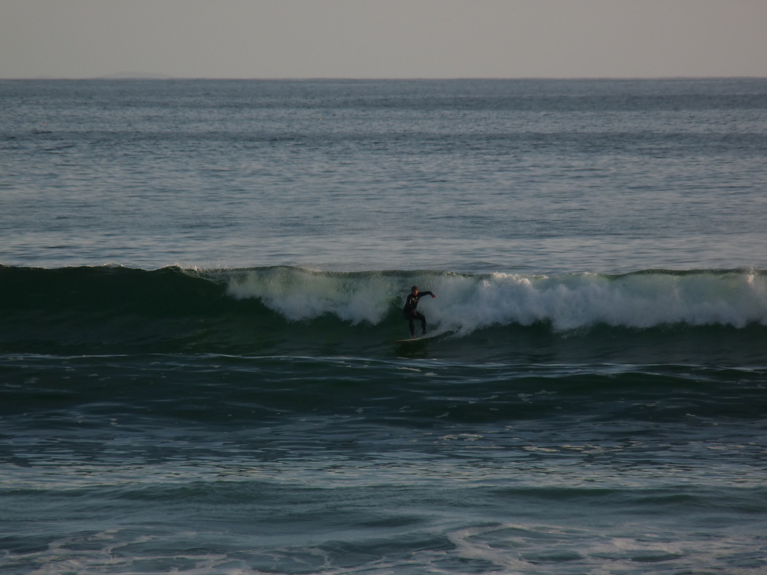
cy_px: 288
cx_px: 384
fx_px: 10768
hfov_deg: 4.1
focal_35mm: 486
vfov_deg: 3.1
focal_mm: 86.4
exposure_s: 1/400
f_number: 6.3
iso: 100
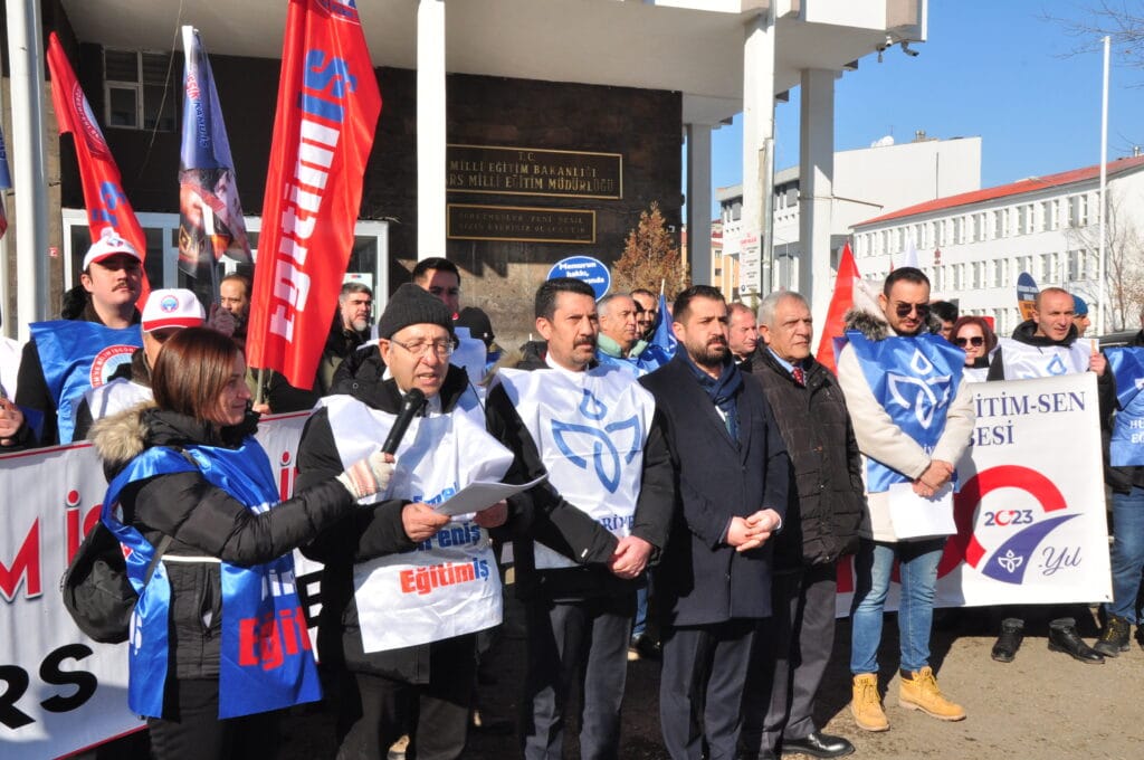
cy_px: 380
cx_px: 572
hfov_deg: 53.2
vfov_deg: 36.8
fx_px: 1143
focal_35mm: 36
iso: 400
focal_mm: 24
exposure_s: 1/200
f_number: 22
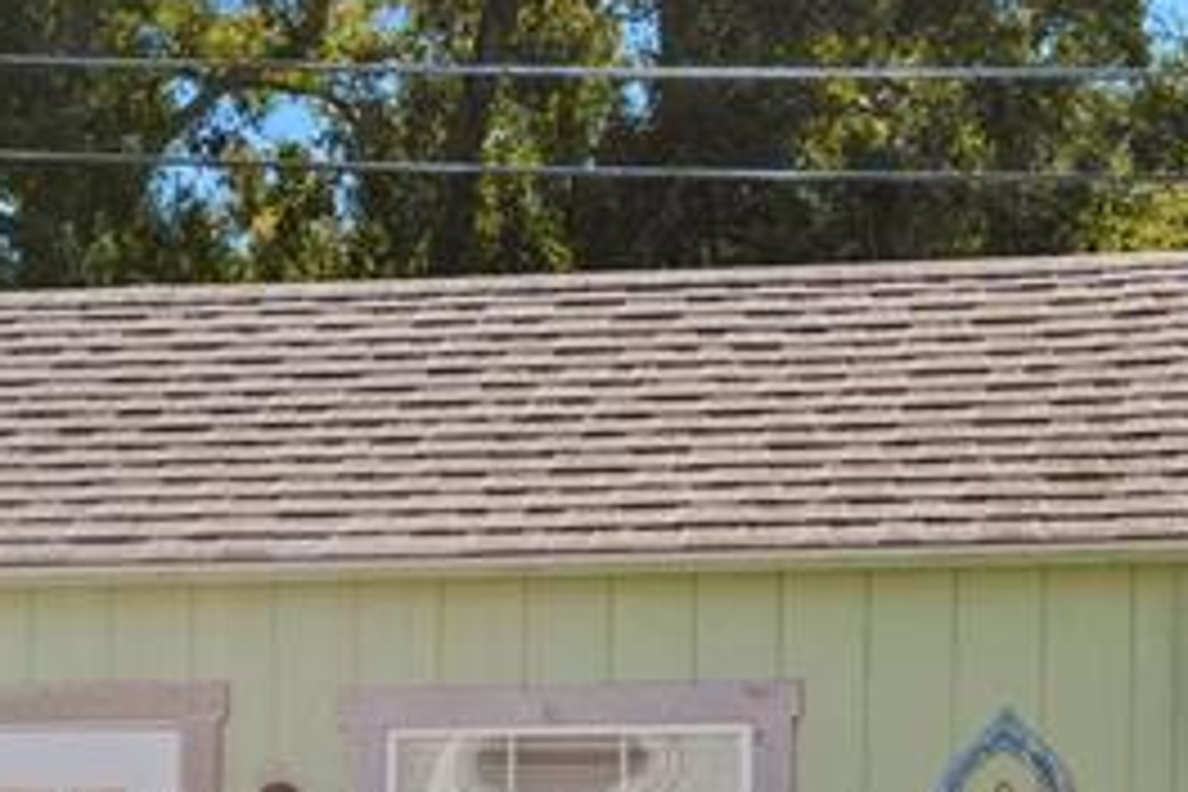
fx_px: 4488
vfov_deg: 9.8
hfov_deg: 14.7
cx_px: -94
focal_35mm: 136
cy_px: 1206
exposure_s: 1/200
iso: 100
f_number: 7.1
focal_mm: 35
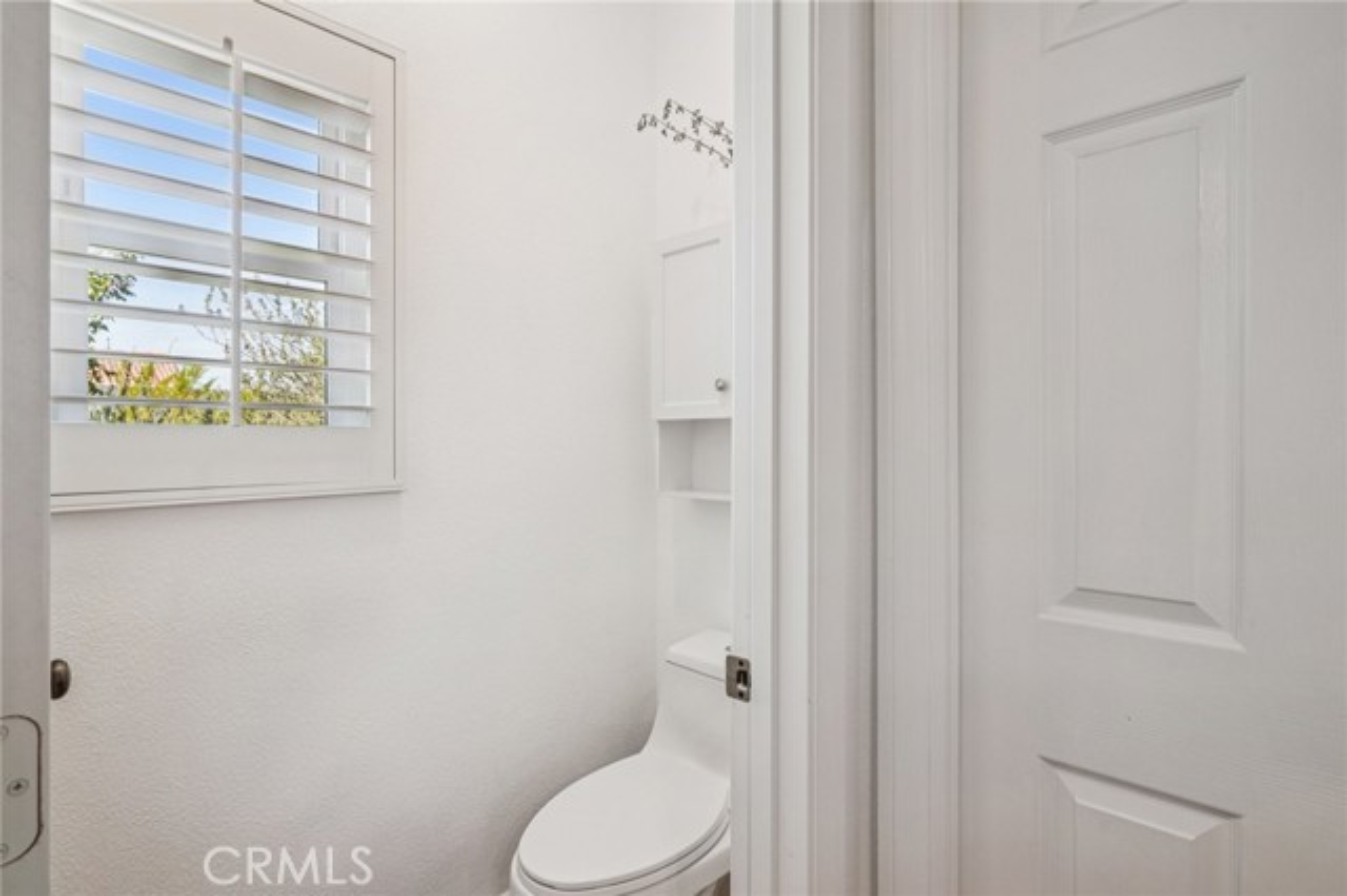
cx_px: 674
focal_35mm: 17
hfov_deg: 93.3
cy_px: 448
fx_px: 636
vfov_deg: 70.4
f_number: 8
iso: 400
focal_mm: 17
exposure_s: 1/25
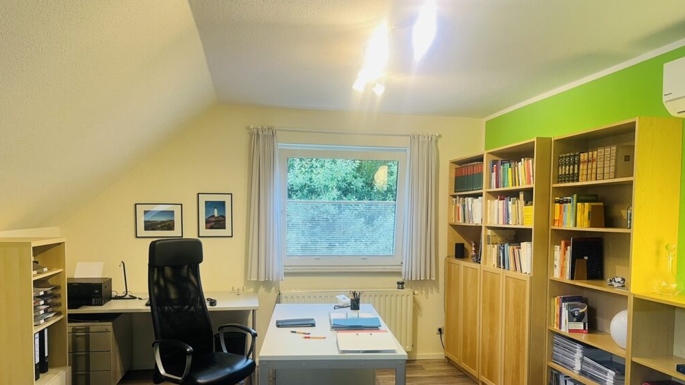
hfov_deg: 66.1
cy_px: 243
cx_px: 344
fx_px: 527
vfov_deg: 39.9
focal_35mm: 29
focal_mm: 5.1
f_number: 1.6
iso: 80
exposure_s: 1/50
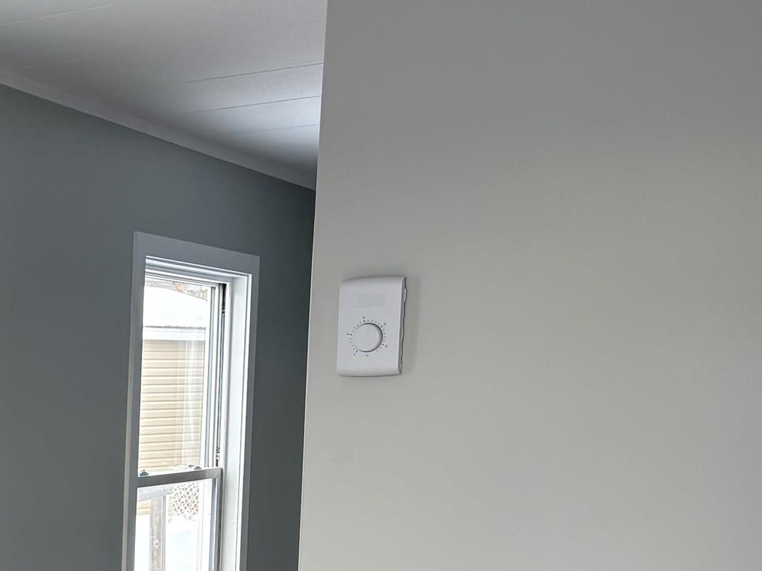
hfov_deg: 24.4
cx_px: -243
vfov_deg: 20.3
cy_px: 626
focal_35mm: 69
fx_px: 1519
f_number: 1.6
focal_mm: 5.96
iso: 64
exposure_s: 1/249
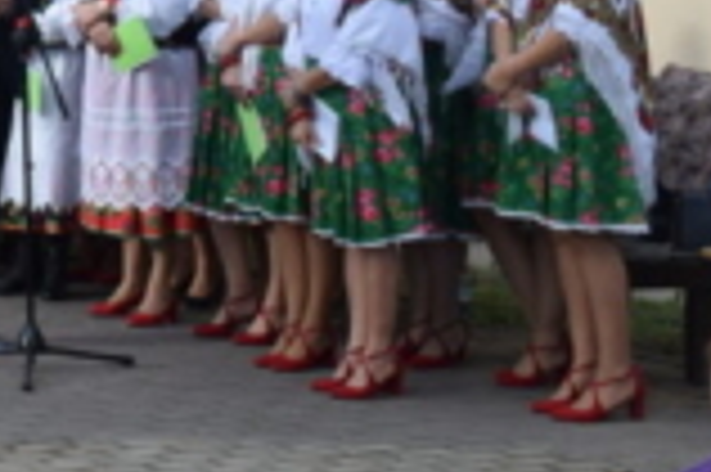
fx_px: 3236
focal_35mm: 164
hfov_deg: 11.4
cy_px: -407
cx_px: -652
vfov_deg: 8.0
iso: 220
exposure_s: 1/250
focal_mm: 27
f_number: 8
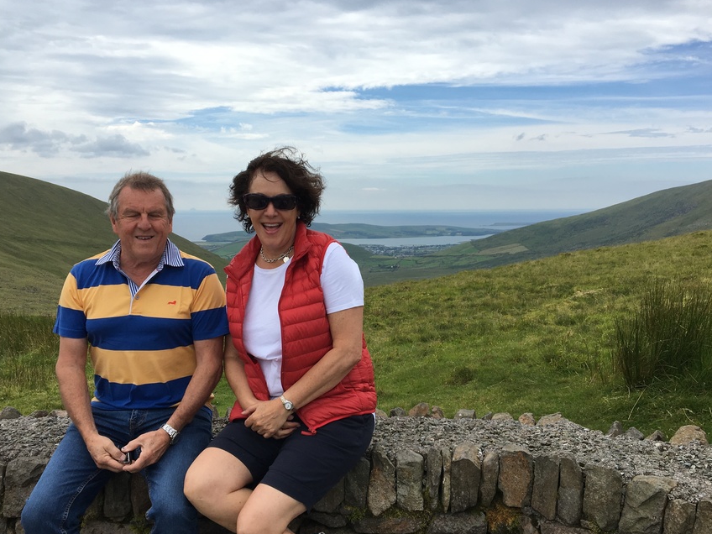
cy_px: 285
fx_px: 720
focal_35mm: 35
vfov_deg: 40.7
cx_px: 357
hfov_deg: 52.6
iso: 25
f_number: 2.2
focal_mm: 4.15
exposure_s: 1/1479
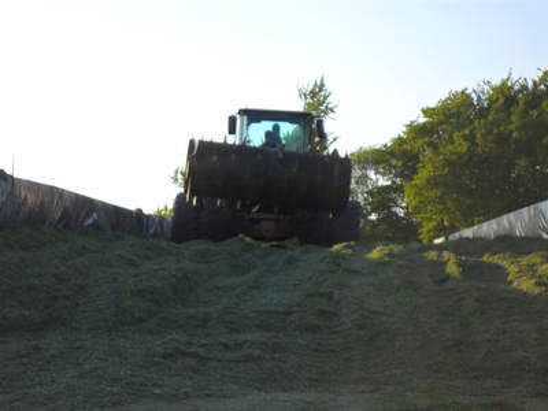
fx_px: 1361
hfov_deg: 22.8
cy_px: 206
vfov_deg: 17.2
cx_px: 274
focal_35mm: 86
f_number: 4.3
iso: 100
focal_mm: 15.4
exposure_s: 1/350
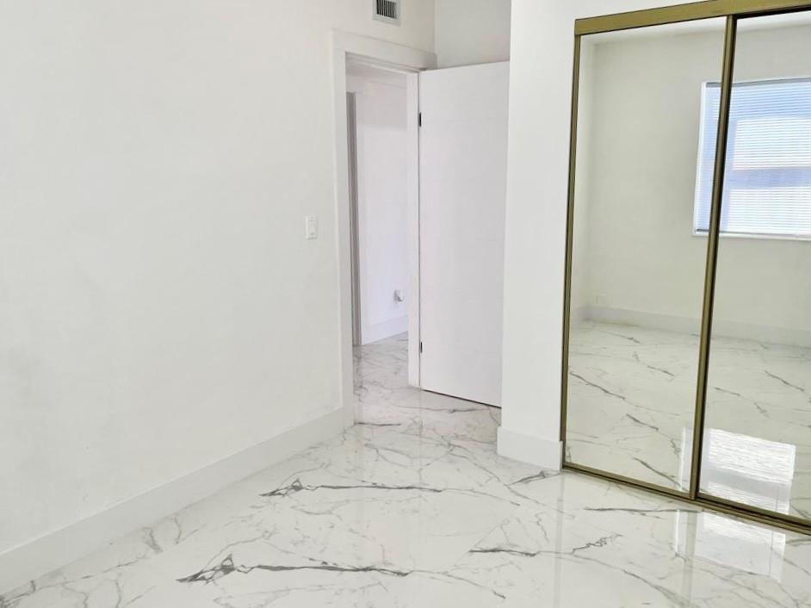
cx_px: 406
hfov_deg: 67.3
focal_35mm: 26
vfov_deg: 53.0
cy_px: 304
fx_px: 609
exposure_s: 1/207
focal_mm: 5.1
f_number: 1.6
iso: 40
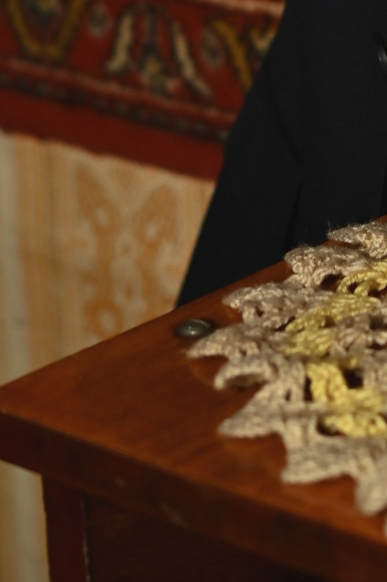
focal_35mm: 234
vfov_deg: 8.3
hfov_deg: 5.8
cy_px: -639
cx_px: 598
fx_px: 3778
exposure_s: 1/250
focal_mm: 50
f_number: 3.2
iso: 320
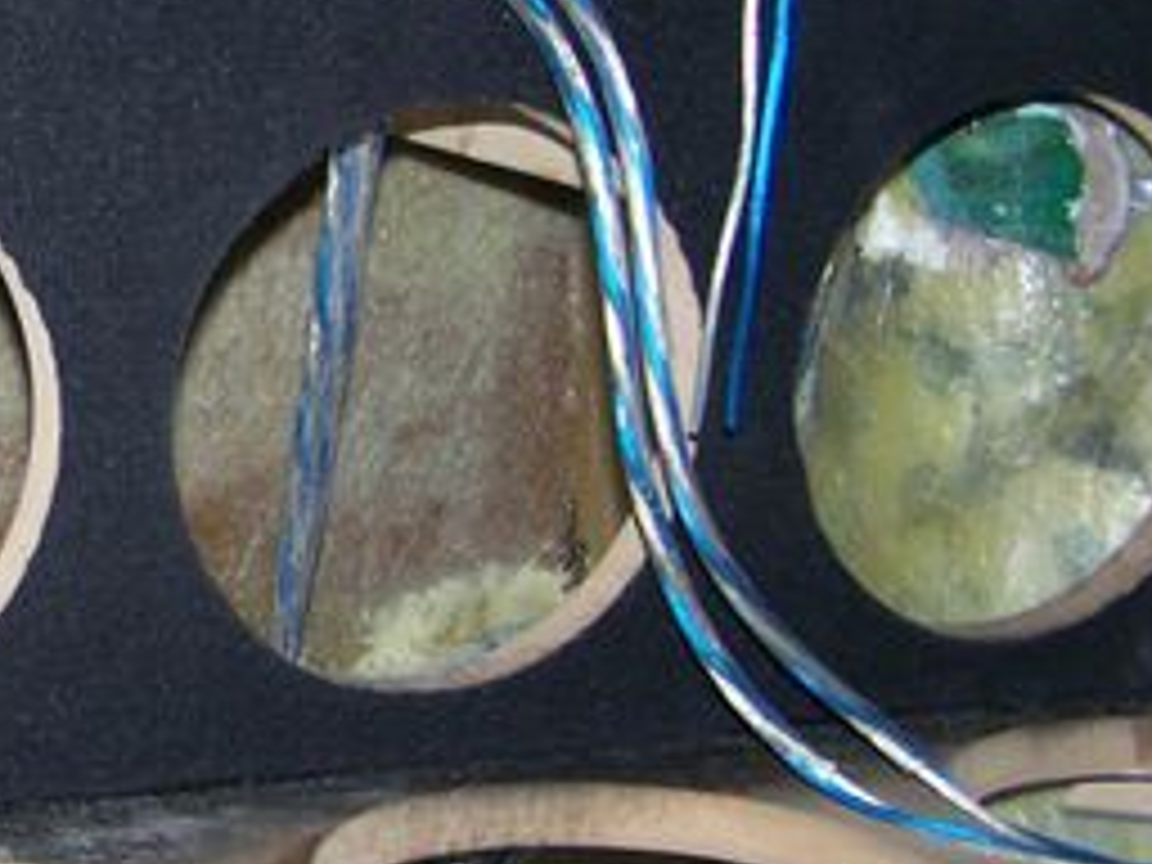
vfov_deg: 15.5
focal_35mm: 95
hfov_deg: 19.3
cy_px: 252
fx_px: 3162
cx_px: -274
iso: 80
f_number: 2.8
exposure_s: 1/60
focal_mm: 6.3
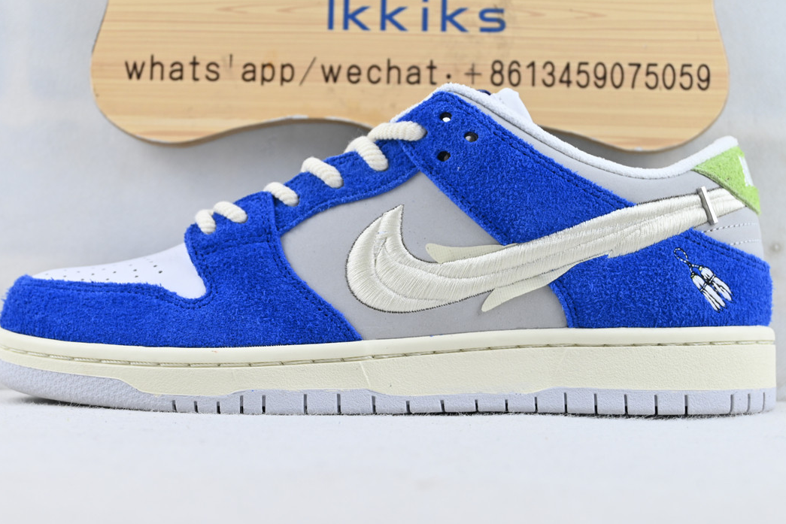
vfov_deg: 21.9
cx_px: 381
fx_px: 1354
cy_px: 256
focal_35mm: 62
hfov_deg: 32.4
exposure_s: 1/40
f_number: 5.3
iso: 100
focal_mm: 36
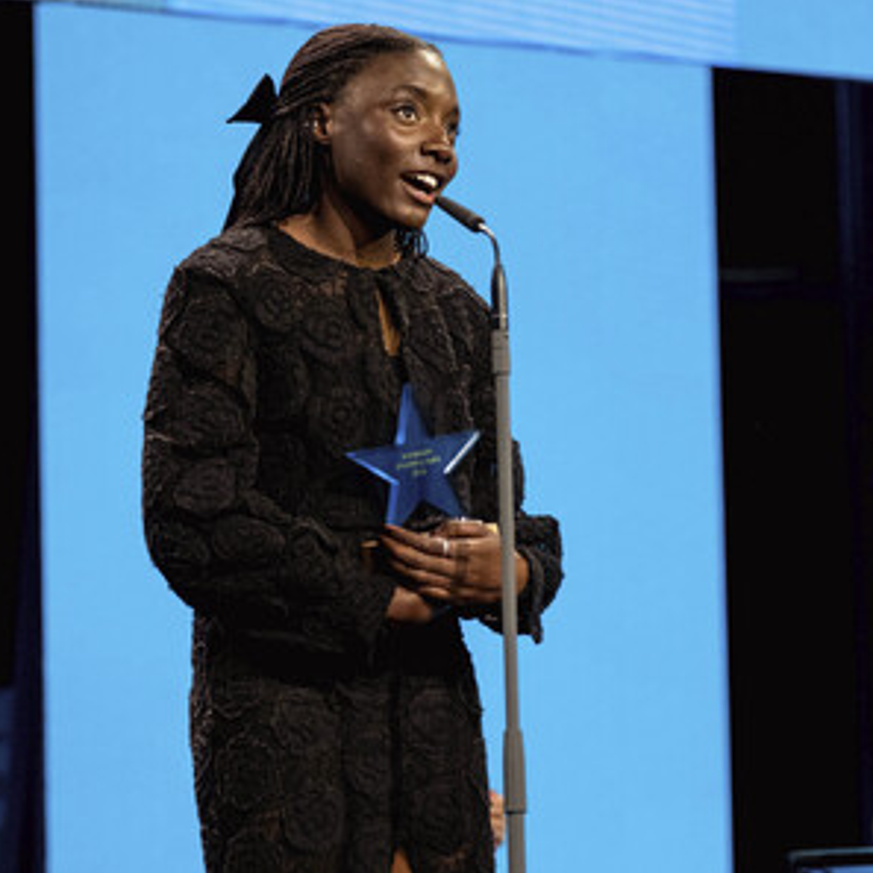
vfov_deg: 8.5
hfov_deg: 8.5
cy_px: 435
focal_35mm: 205
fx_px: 5849
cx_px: 572
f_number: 2.8
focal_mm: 106
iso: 2500
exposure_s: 1/210
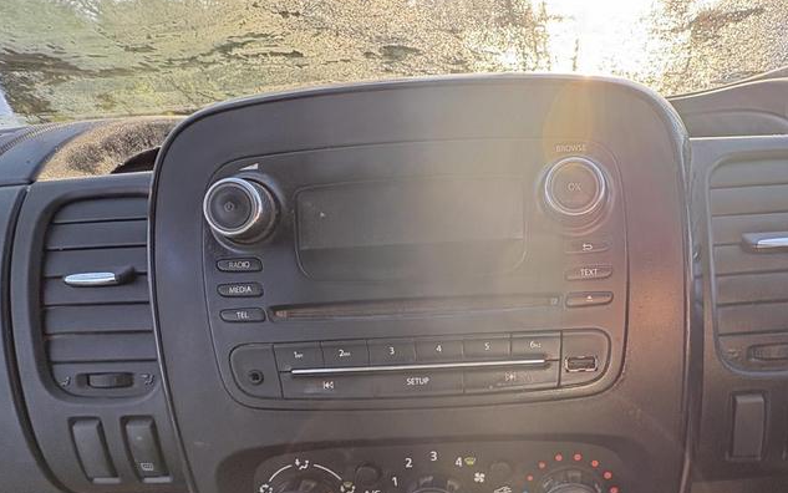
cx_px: 533
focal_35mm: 21
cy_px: 321
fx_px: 451
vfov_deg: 56.3
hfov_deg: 79.2
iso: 64
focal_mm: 2.22
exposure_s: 1/99
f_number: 2.2
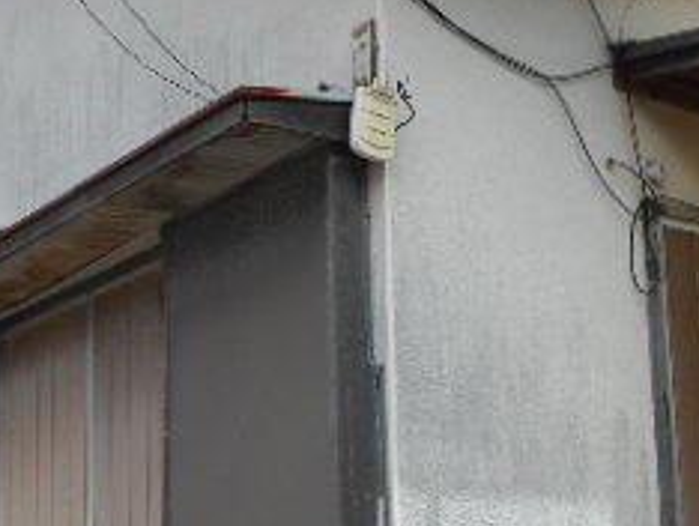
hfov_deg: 27.1
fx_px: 1435
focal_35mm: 71
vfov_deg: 20.5
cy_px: 415
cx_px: 493
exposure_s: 1/800
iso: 80
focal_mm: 4.6
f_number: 3.2
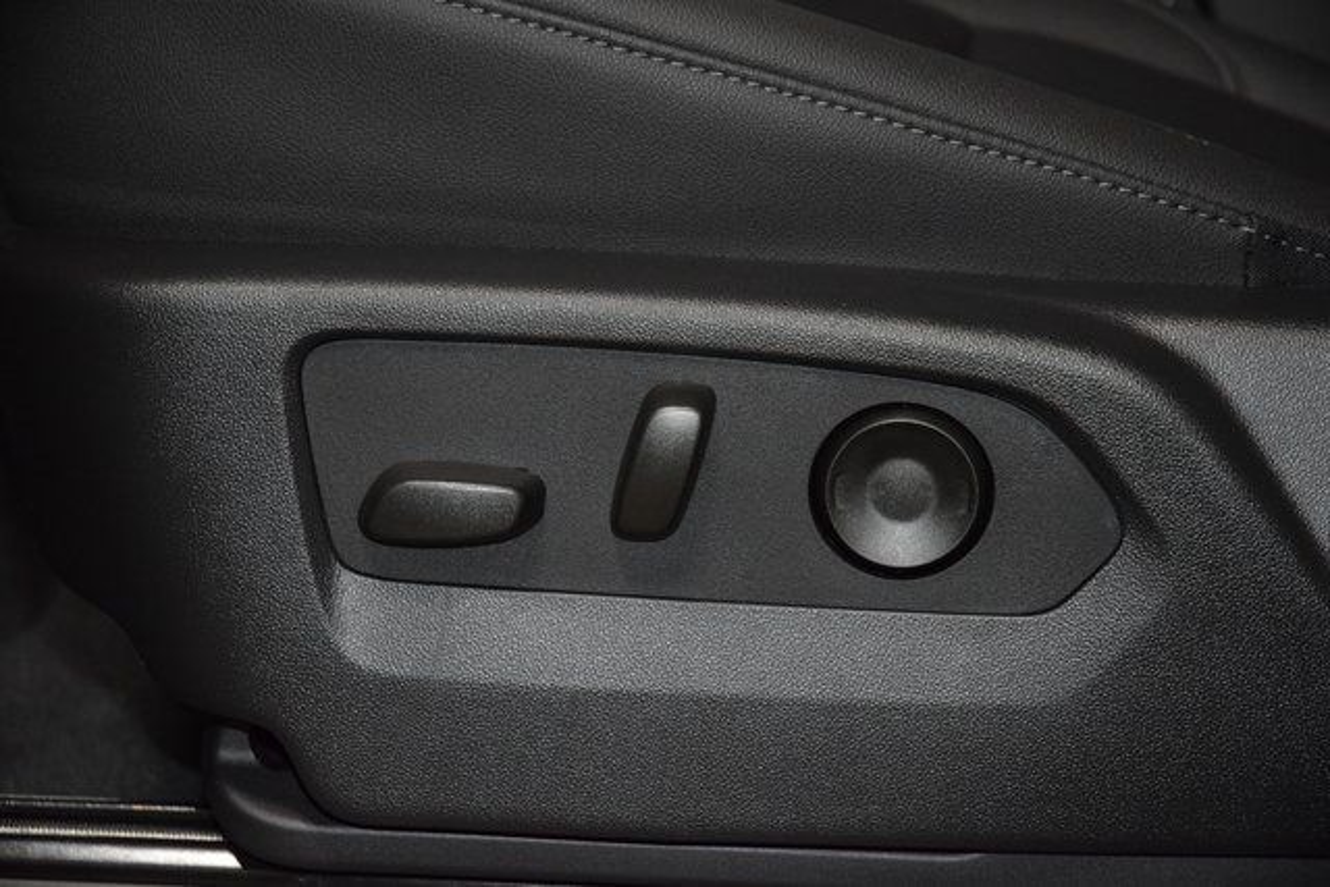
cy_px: 444
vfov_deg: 13.0
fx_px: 3880
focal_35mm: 105
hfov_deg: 19.5
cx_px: 665
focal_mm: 70
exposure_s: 1/125
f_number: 4.5
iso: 2800
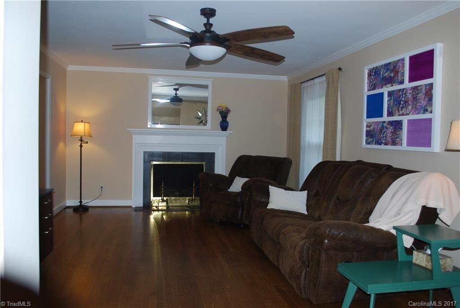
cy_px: 154
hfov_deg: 61.8
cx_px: 230
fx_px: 384
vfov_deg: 43.8
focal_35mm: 30
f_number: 3.8
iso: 200
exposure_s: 1/60
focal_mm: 20
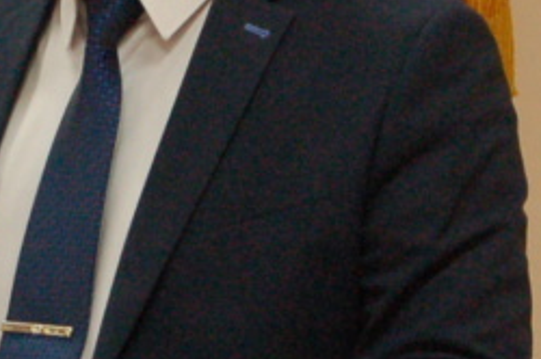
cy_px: 221
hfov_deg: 5.7
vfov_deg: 3.8
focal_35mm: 360
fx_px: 5403
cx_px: 54
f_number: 5.6
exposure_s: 1/60
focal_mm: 50
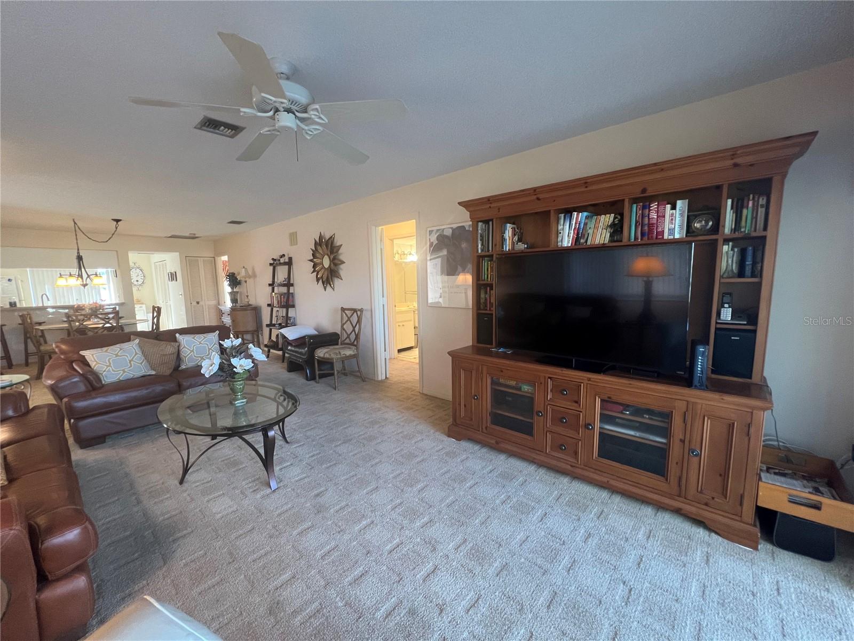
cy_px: 320
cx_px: 427
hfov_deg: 106.2
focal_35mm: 13
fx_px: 321
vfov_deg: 89.9
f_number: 1.8
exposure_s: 1/60
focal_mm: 1.57
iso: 200
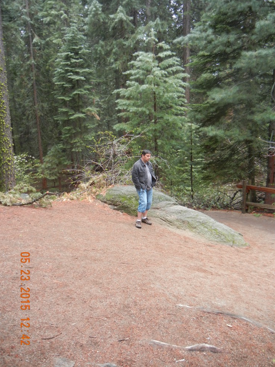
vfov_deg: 58.3
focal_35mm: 31
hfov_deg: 45.4
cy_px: 179
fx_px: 328
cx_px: 138
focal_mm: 5.4
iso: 167
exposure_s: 1/60
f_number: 3.5
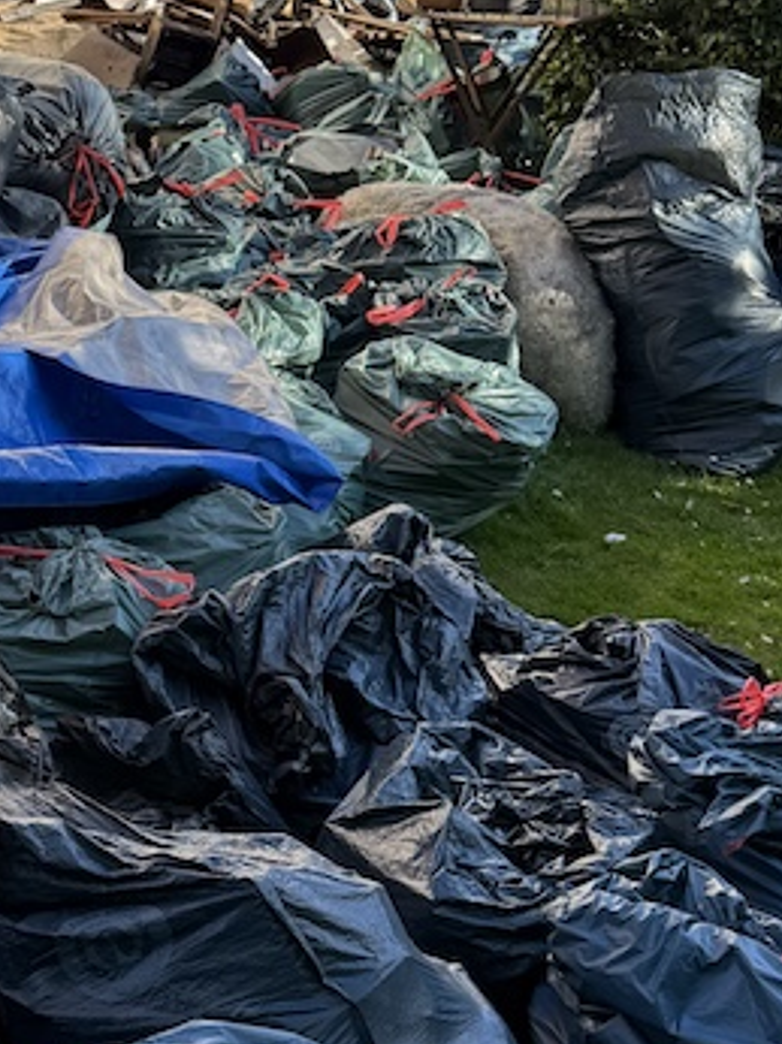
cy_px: 623
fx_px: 2232
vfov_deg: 26.3
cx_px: -69
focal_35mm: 74
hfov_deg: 19.1
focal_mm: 6.76
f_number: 1.78
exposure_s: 1/898
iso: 80
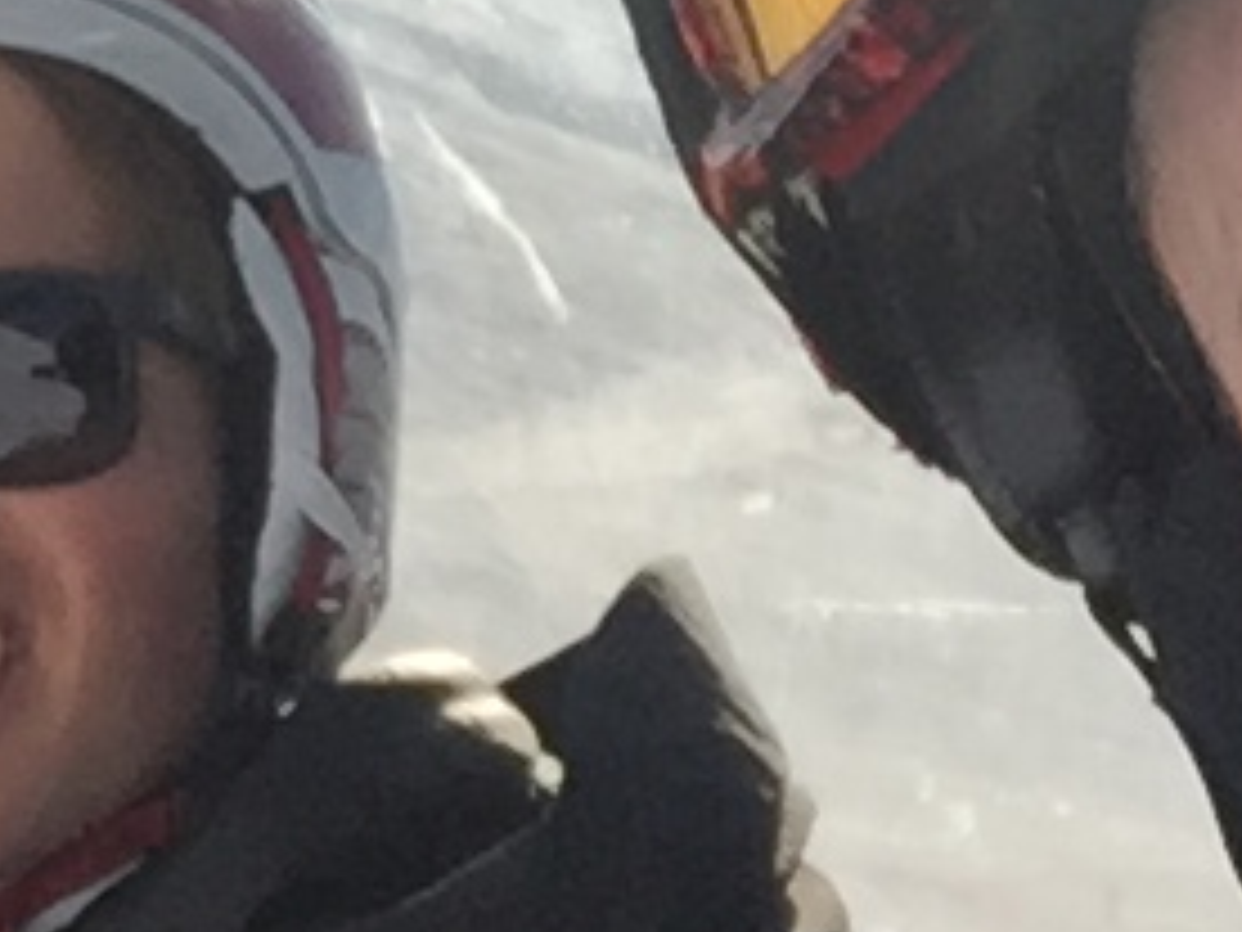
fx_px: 5167
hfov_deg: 13.5
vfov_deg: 10.3
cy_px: 774
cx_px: -58
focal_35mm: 144
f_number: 2.2
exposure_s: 1/1739
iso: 32
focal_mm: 2.65
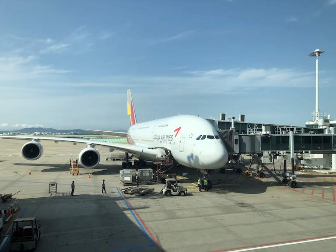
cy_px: 126
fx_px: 272
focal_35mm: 28
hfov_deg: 63.4
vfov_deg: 49.7
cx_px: 168
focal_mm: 4
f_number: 1.8
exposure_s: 1/1845
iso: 20
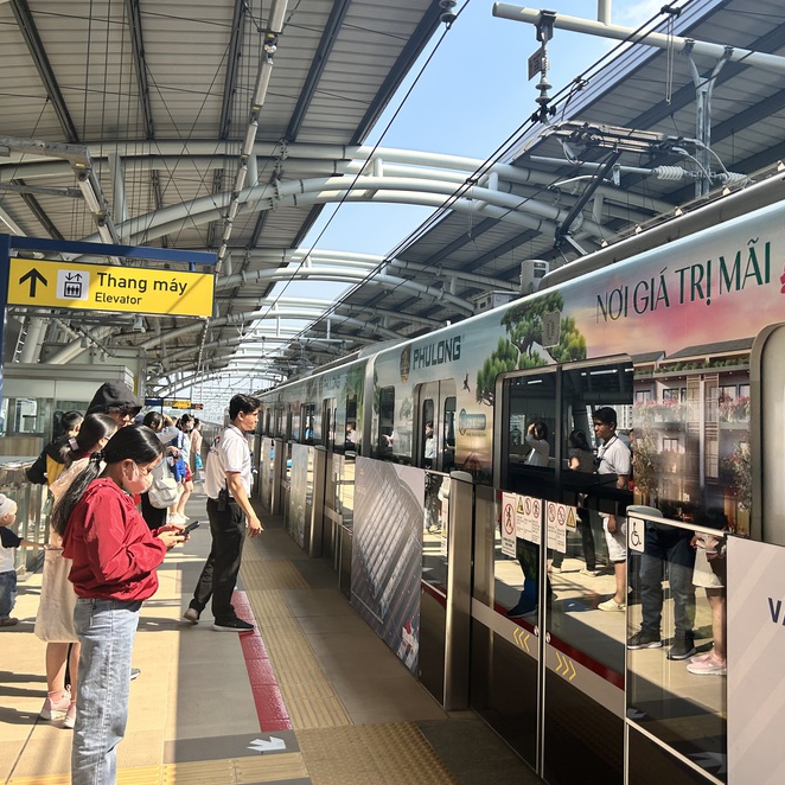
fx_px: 872
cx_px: 462
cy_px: 365
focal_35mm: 34
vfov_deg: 48.4
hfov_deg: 48.2
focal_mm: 5.7
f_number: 1.5
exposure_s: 1/1295
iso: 50
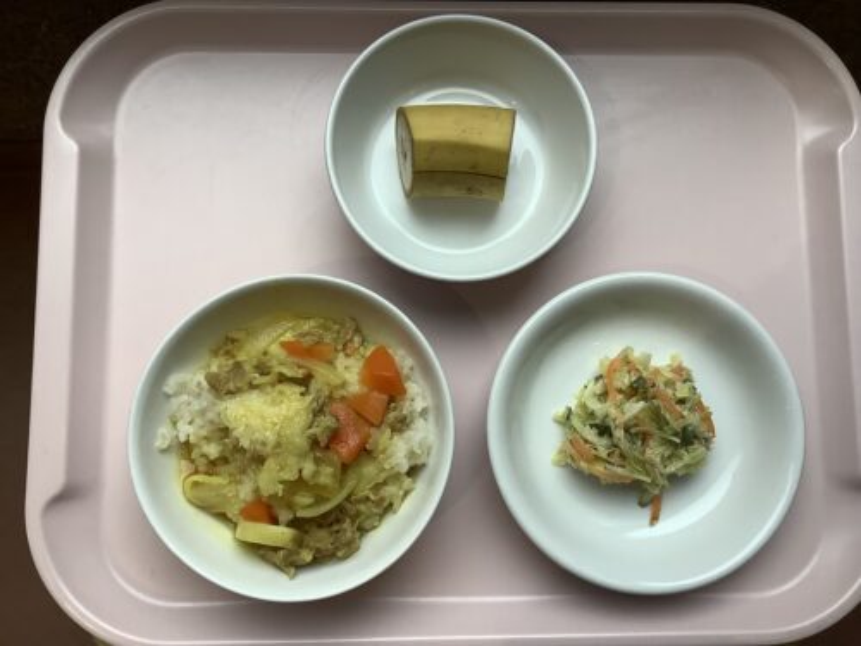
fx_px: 771
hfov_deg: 58.4
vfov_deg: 45.4
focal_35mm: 31
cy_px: 323
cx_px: 430
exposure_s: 1/120
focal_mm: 3.3
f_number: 2.4
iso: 80
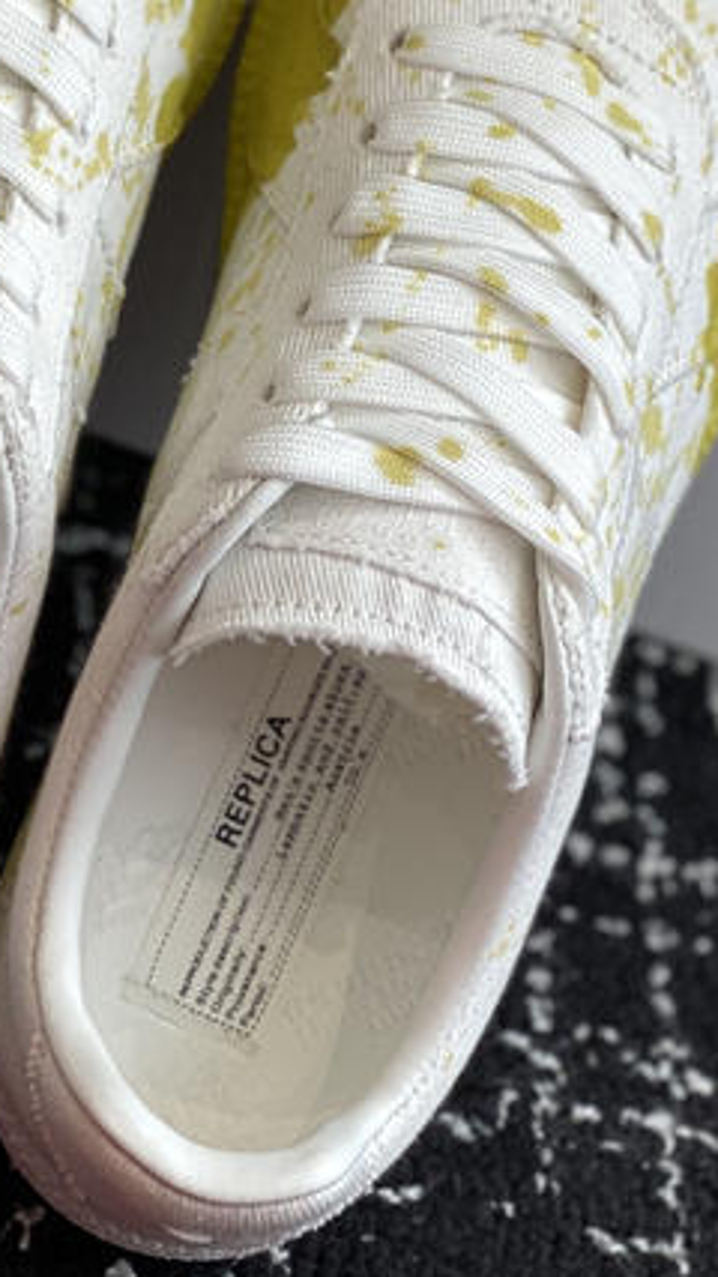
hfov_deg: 10.5
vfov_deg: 18.2
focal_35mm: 115
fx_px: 3895
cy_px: 51
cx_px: 188
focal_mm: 6
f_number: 2
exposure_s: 1/122
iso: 20
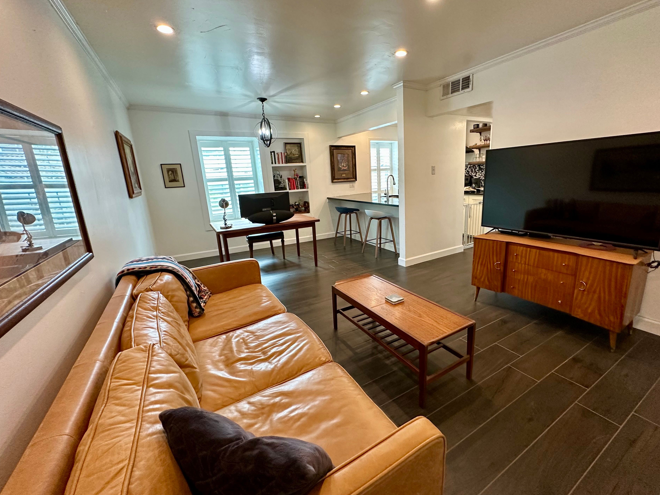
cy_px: 240
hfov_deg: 98.0
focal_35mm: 15
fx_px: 286
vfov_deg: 81.7
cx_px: 352
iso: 320
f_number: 2.2
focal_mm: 2.22
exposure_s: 1/120
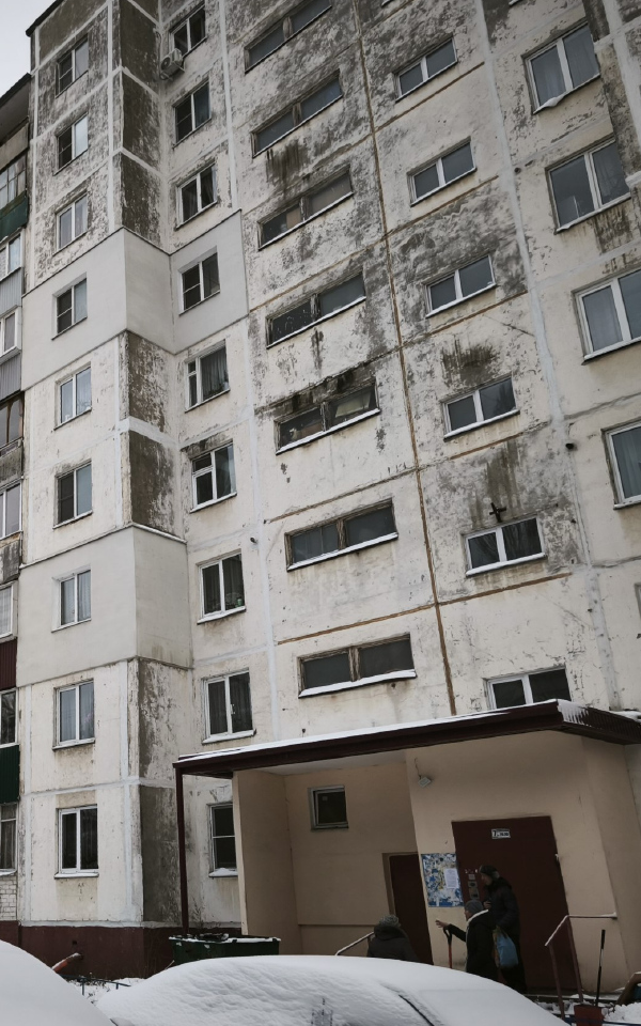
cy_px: 516
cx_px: 10
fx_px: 922
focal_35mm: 33
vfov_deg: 58.1
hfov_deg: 35.0
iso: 80
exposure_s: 1/801
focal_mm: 5.35
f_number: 1.7
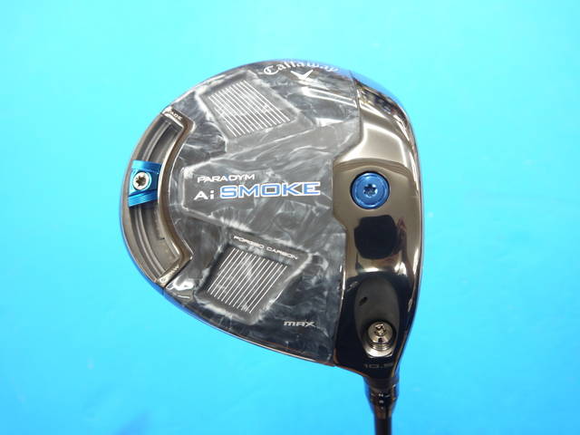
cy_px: 218
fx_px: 637
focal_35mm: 38
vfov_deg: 37.7
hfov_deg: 49.0
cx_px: 290
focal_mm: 19
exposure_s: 1/60
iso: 500
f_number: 4.1
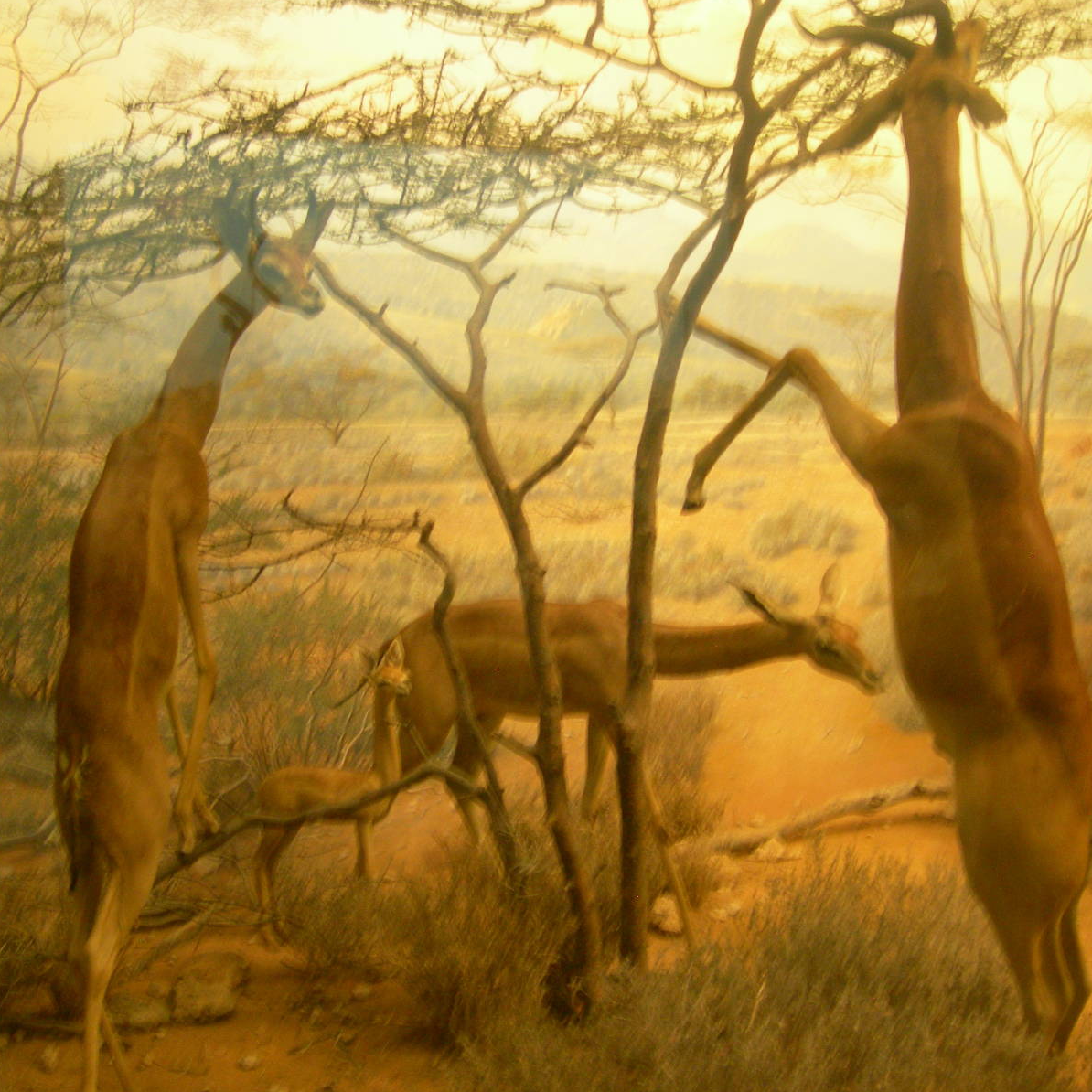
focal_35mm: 45
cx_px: 543
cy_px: 544
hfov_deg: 37.6
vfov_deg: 37.6
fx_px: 1606
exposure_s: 1/3.5
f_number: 2.8
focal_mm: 7.8
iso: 200
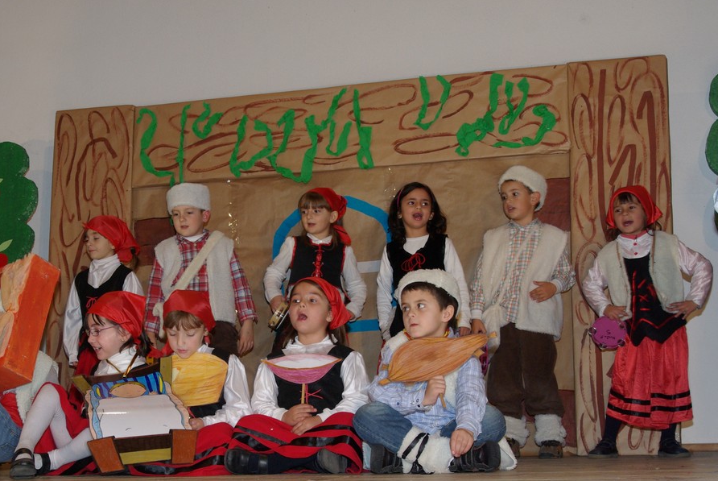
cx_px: 254
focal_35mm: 67
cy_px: 314
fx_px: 1332
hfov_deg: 30.0
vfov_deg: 20.4
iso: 400
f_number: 5.6
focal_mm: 31
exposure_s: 1/45
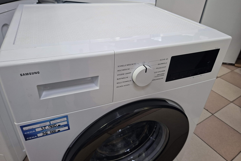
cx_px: 121
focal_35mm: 24
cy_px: 71
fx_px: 161
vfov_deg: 53.0
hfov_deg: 73.7
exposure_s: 1/50
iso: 200
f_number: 1.8
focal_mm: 5.54
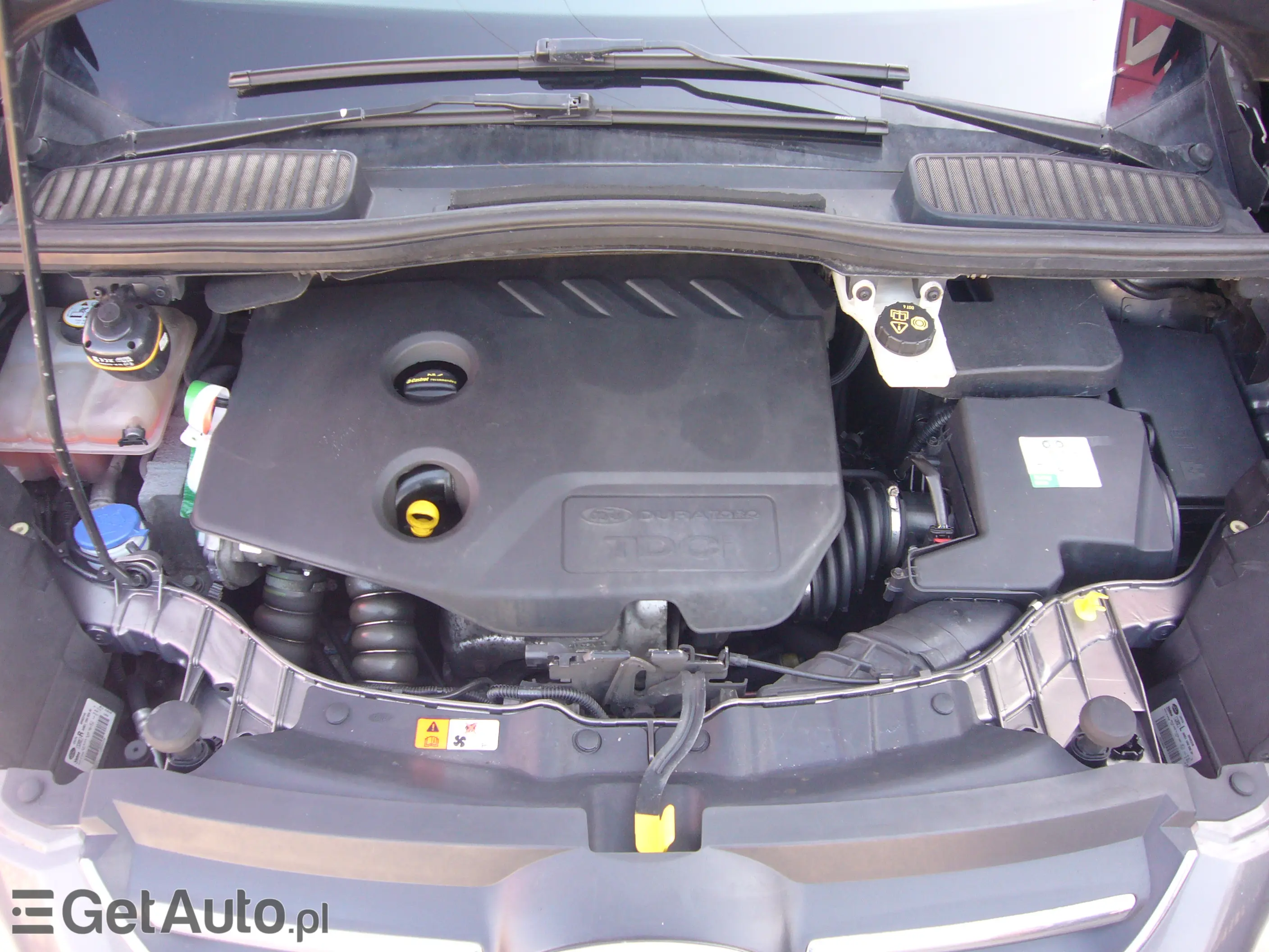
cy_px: 476
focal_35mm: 28
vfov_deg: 49.7
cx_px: 634
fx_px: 1026
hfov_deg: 63.4
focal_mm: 4.6
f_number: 2.8
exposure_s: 1/25
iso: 100
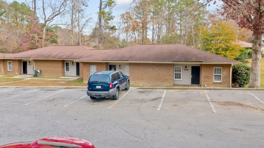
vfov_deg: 38.8
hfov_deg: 64.3
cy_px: 61
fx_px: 210
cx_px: 130
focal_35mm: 30
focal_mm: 10.26
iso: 100
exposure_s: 1/320
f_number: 5
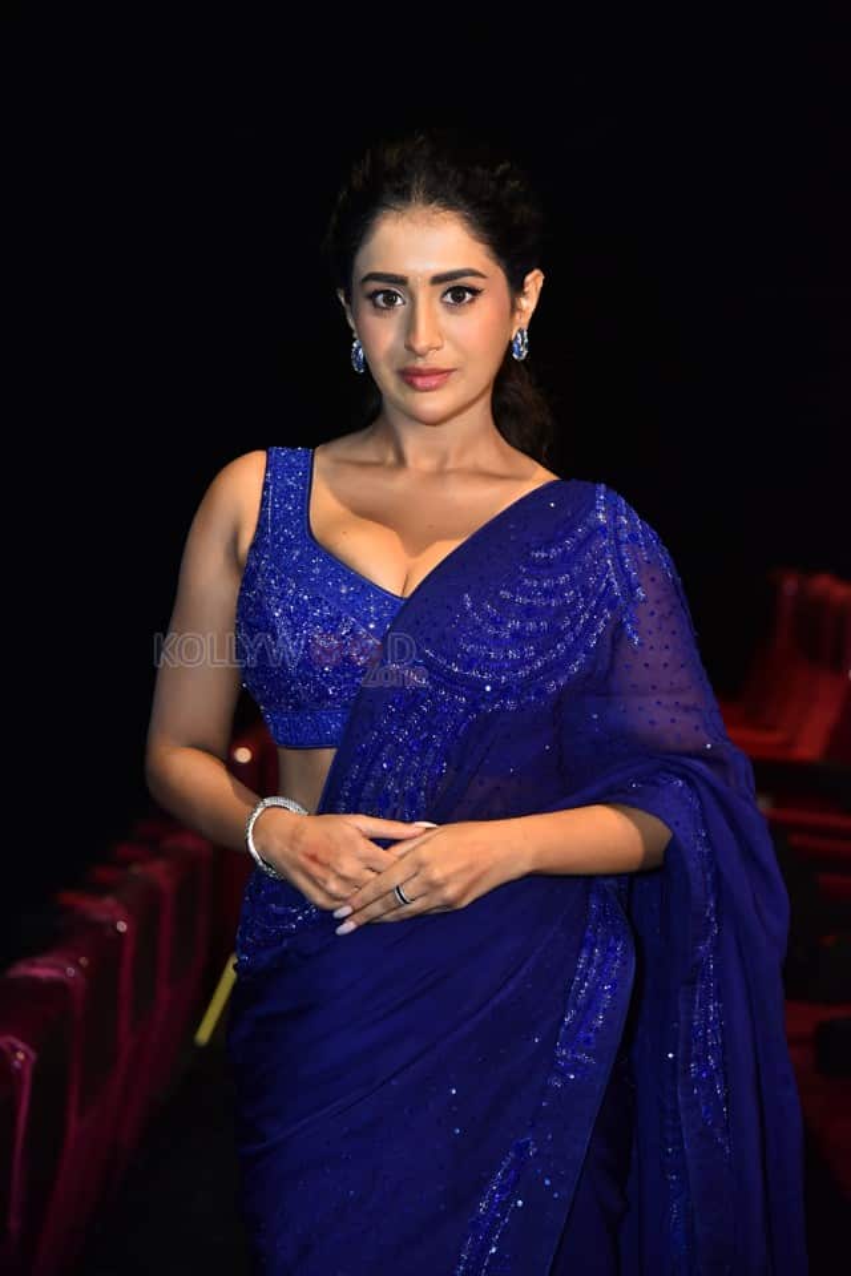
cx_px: 426
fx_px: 3014
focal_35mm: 85
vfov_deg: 23.9
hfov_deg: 16.1
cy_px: 638
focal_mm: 85
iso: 1600
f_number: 4
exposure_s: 1/125
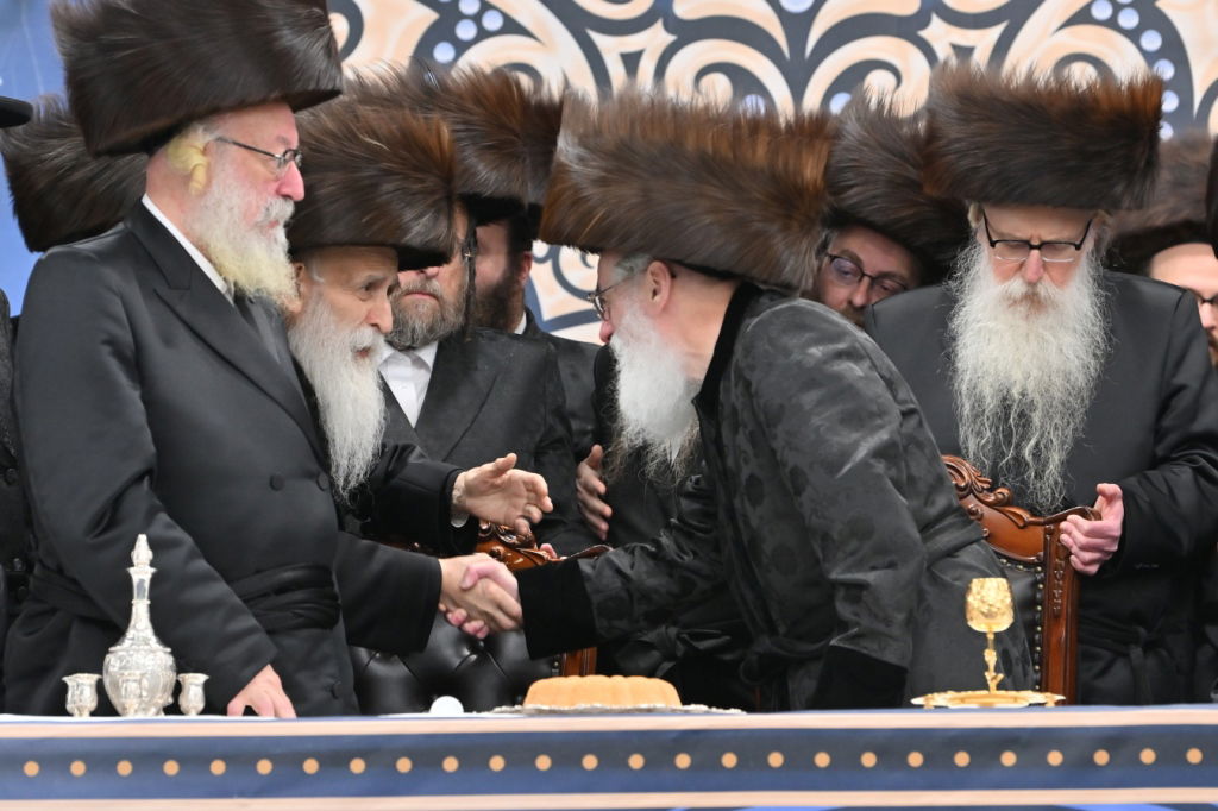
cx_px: 609
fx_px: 9132
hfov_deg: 7.6
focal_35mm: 270
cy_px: 406
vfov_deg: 5.1
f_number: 4
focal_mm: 180
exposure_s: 1/125
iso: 500
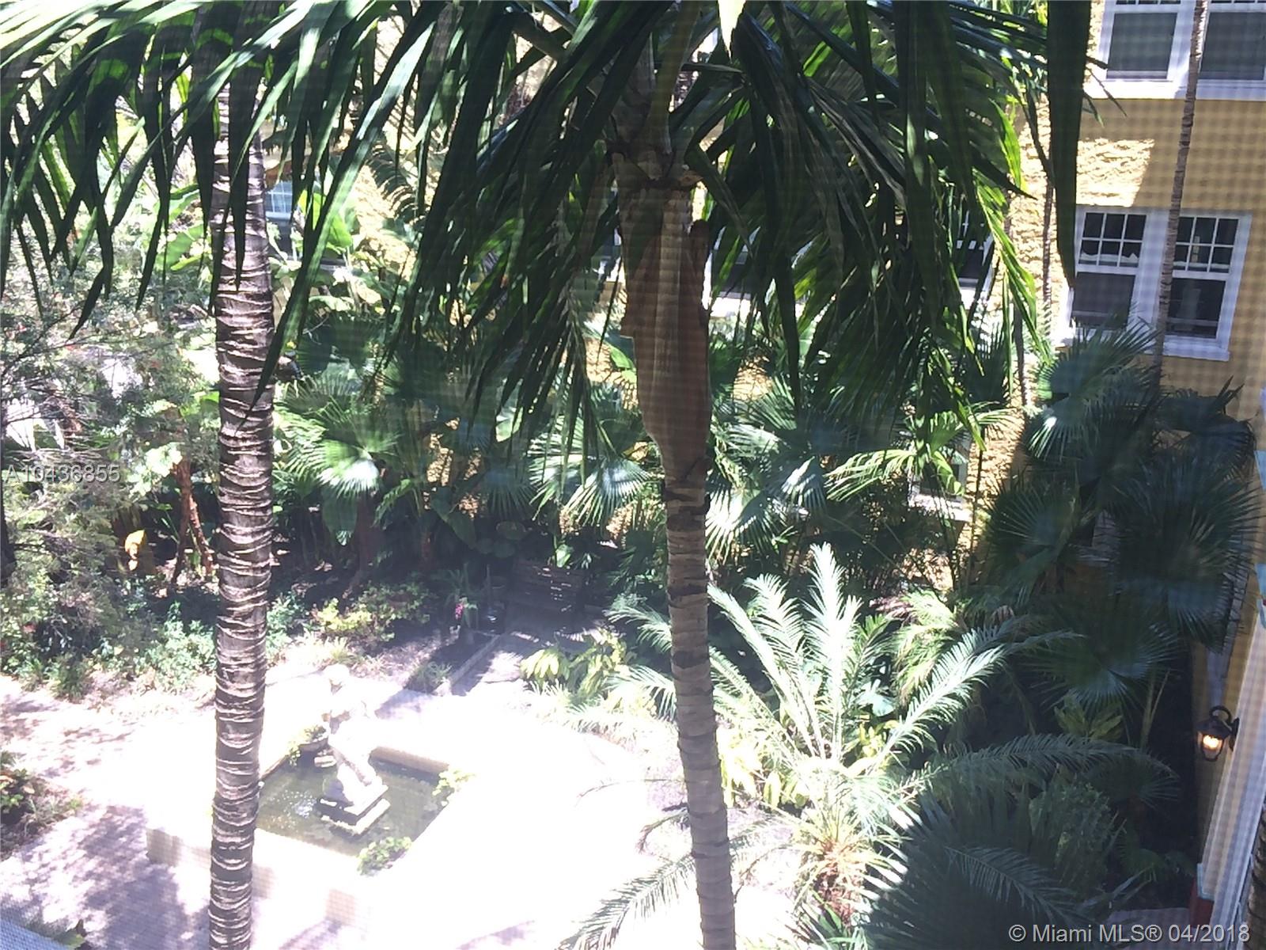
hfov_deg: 61.7
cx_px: 633
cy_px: 475
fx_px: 1061
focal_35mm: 29
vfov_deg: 48.2
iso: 32
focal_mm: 4.15
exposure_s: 1/150
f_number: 2.2
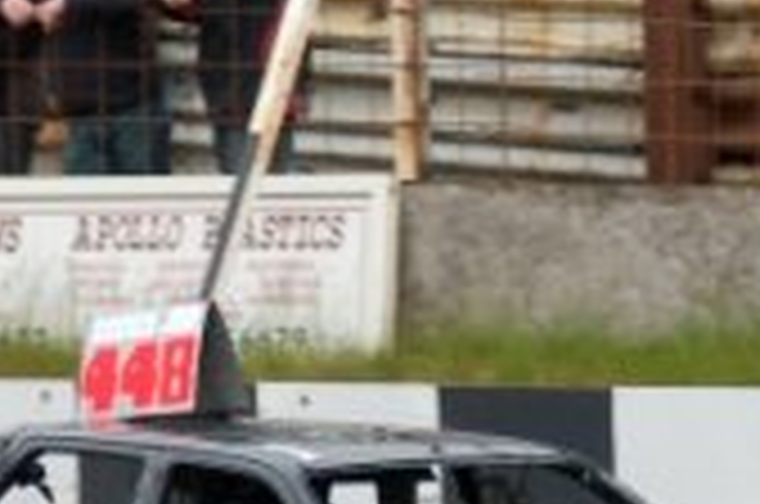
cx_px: 818
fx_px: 9356
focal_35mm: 444
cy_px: 670
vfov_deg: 3.1
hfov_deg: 4.6
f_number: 5.6
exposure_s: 1/500
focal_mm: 78
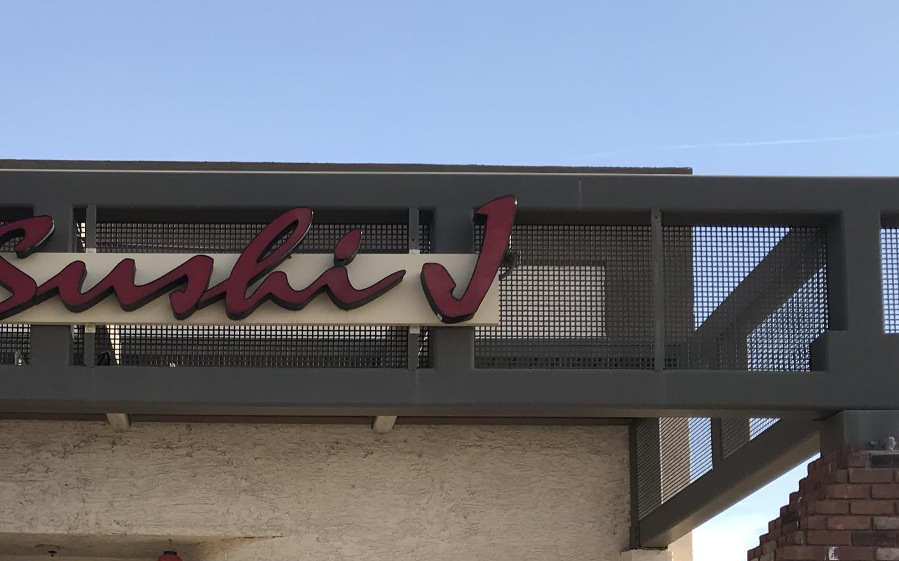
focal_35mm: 61
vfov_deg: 20.2
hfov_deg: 32.8
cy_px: 632
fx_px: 1494
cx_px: 219
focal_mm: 3.99
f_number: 1.8
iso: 20
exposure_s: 1/939
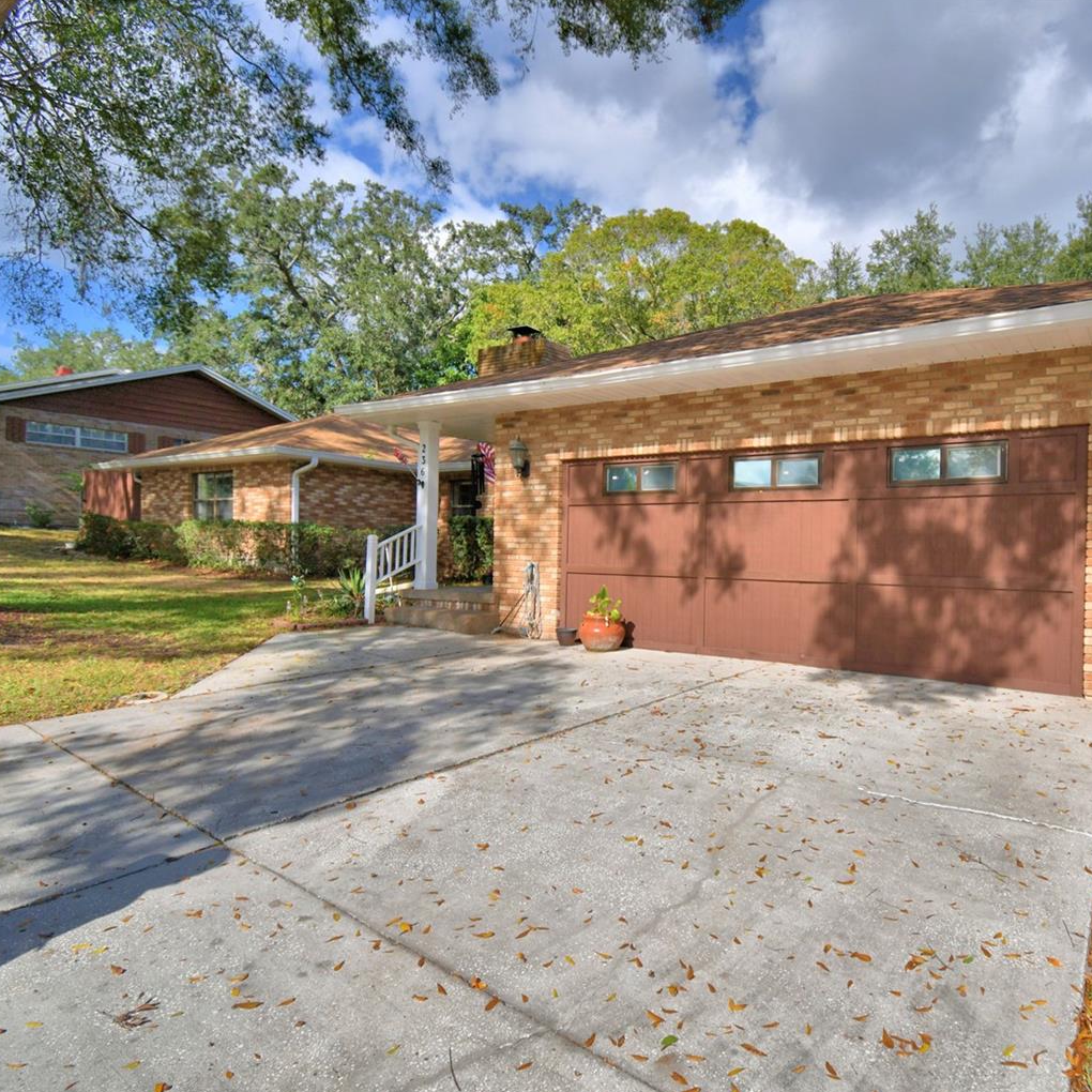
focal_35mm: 20
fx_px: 714
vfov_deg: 74.8
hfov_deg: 73.3
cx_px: 694
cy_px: 564
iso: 100
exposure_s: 1/1600
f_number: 4.5
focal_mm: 10
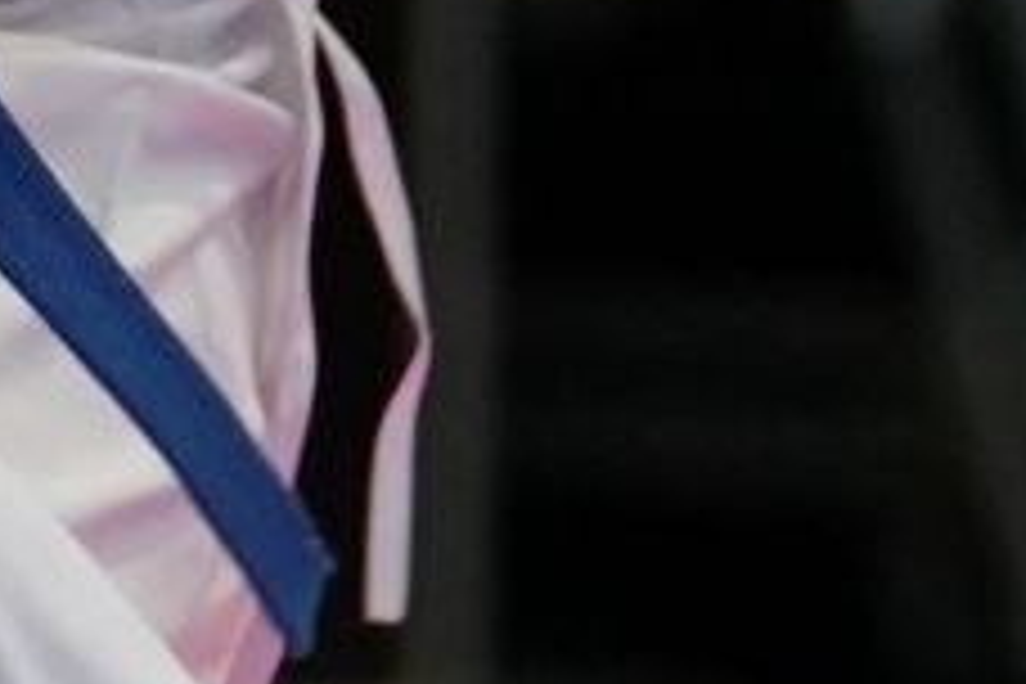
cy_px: -1400
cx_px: -1156
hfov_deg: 1.2
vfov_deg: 0.8
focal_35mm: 1749
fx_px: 49843
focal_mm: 148
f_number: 2.8
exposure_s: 1/800
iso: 1250
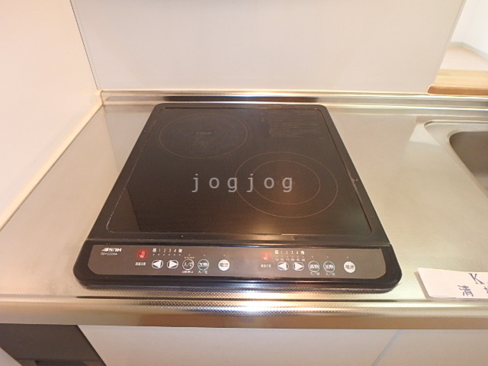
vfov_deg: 63.4
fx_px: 296
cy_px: 183
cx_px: 244
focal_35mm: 21
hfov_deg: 79.0
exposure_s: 1/30
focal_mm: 3.7
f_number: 3.5
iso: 250
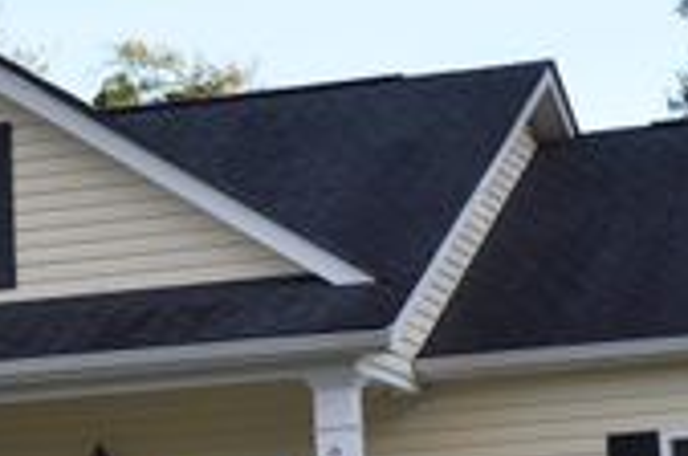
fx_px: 2966
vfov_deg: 8.8
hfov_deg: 13.2
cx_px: 122
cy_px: 409
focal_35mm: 155
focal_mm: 35
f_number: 4
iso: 125
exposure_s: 1/250
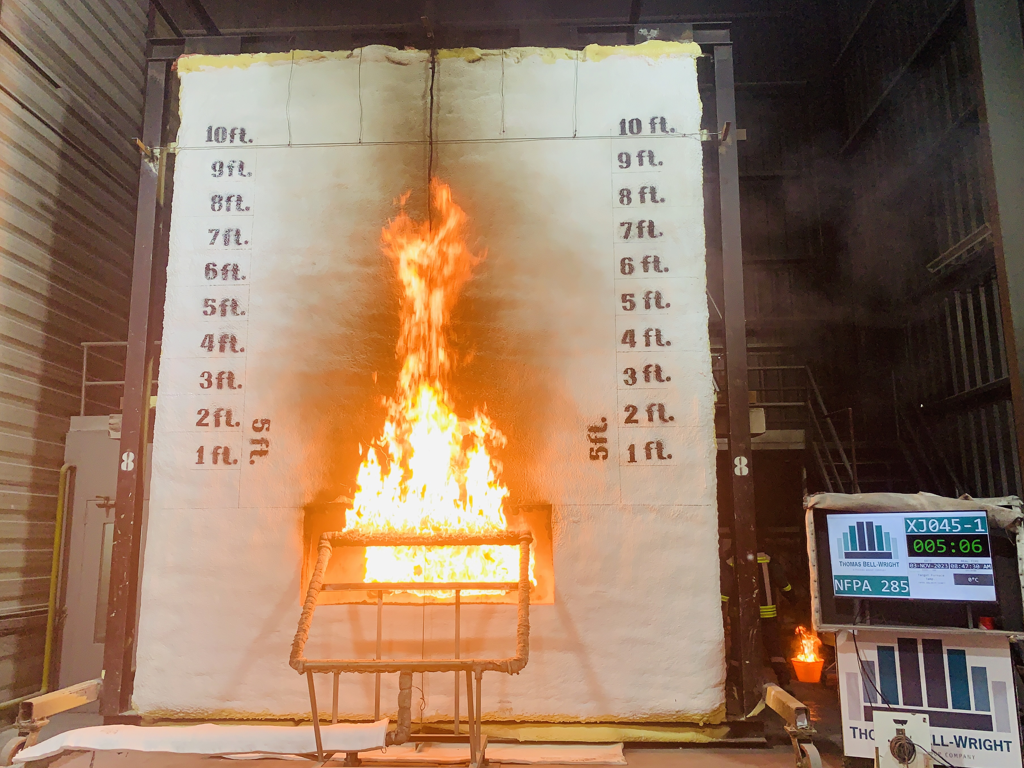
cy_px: 388
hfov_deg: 61.7
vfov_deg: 48.2
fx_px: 858
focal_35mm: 29
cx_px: 517
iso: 100
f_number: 1.8
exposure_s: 1/105
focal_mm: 4.25
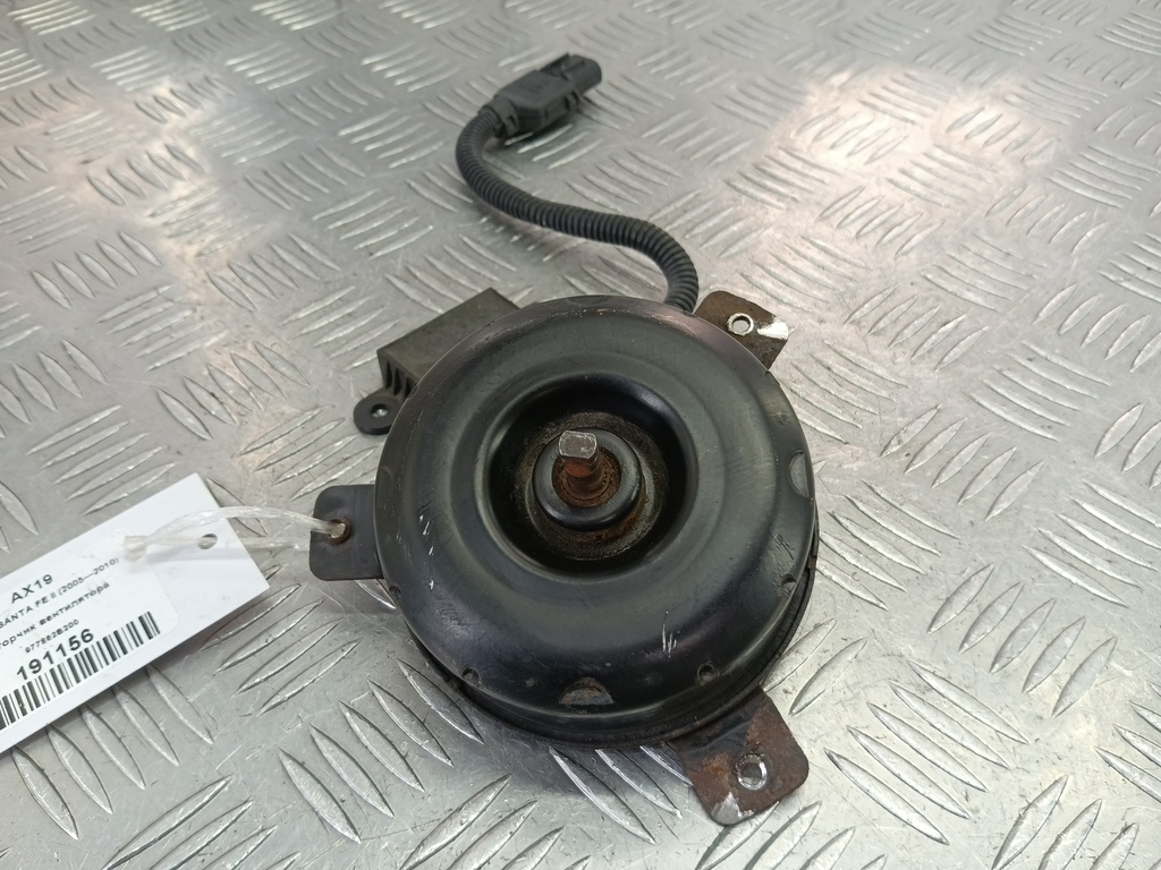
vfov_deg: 51.4
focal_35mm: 27
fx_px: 906
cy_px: 435
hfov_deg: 65.3
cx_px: 580
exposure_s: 1/50
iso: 130
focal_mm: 4.11
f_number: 1.6
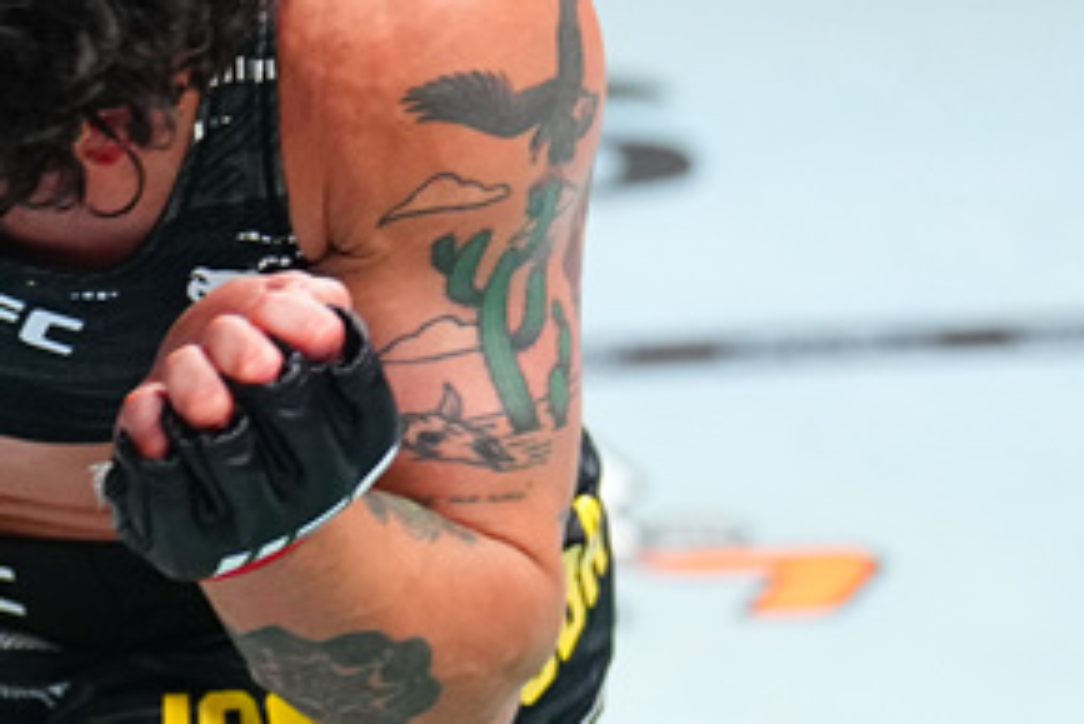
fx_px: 9791
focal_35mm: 325
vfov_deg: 4.2
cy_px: -248
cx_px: -911
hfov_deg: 6.2
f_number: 2.8
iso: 3200
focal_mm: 87
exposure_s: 1/1600
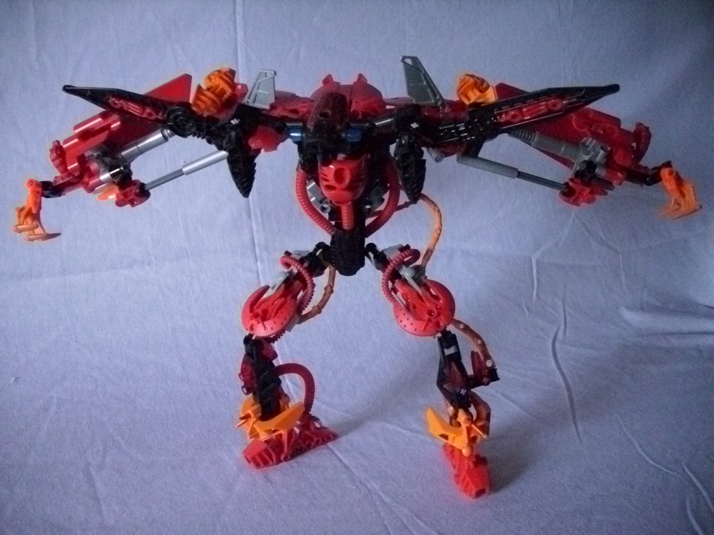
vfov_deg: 45.4
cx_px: 357
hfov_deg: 58.4
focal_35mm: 31
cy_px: 268
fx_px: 639
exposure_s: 1/60
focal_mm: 6.2
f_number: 2.8
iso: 800
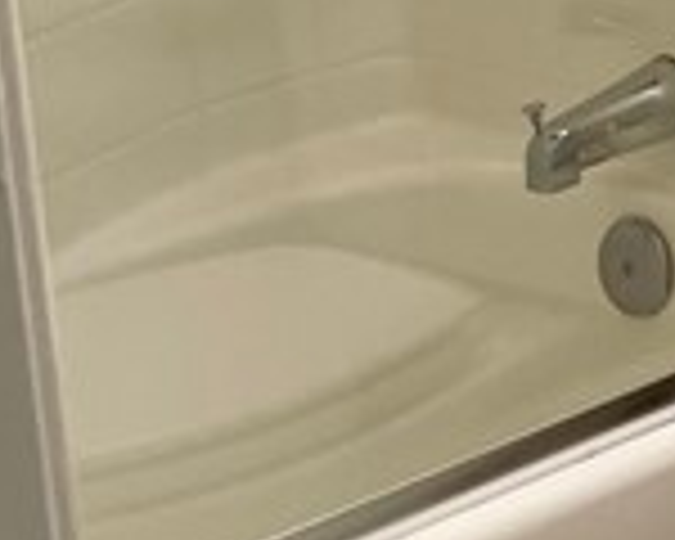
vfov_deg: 8.7
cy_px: -297
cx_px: 1962
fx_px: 3456
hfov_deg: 9.2
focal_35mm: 173
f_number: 1.6
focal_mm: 4.2
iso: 64
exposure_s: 1/120
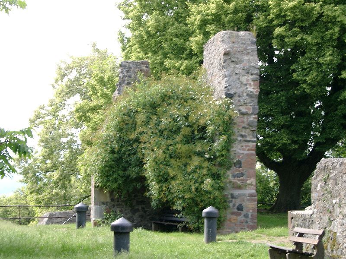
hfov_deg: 21.8
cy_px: 130
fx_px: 900
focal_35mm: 90
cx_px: 173
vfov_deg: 16.4
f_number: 4
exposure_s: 1/90
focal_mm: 18.7
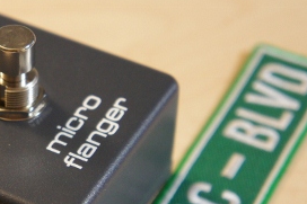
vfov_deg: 10.6
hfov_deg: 15.6
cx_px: 0
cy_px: 129
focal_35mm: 129
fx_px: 1100
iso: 1600
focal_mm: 39
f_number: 4.5
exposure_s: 1/40
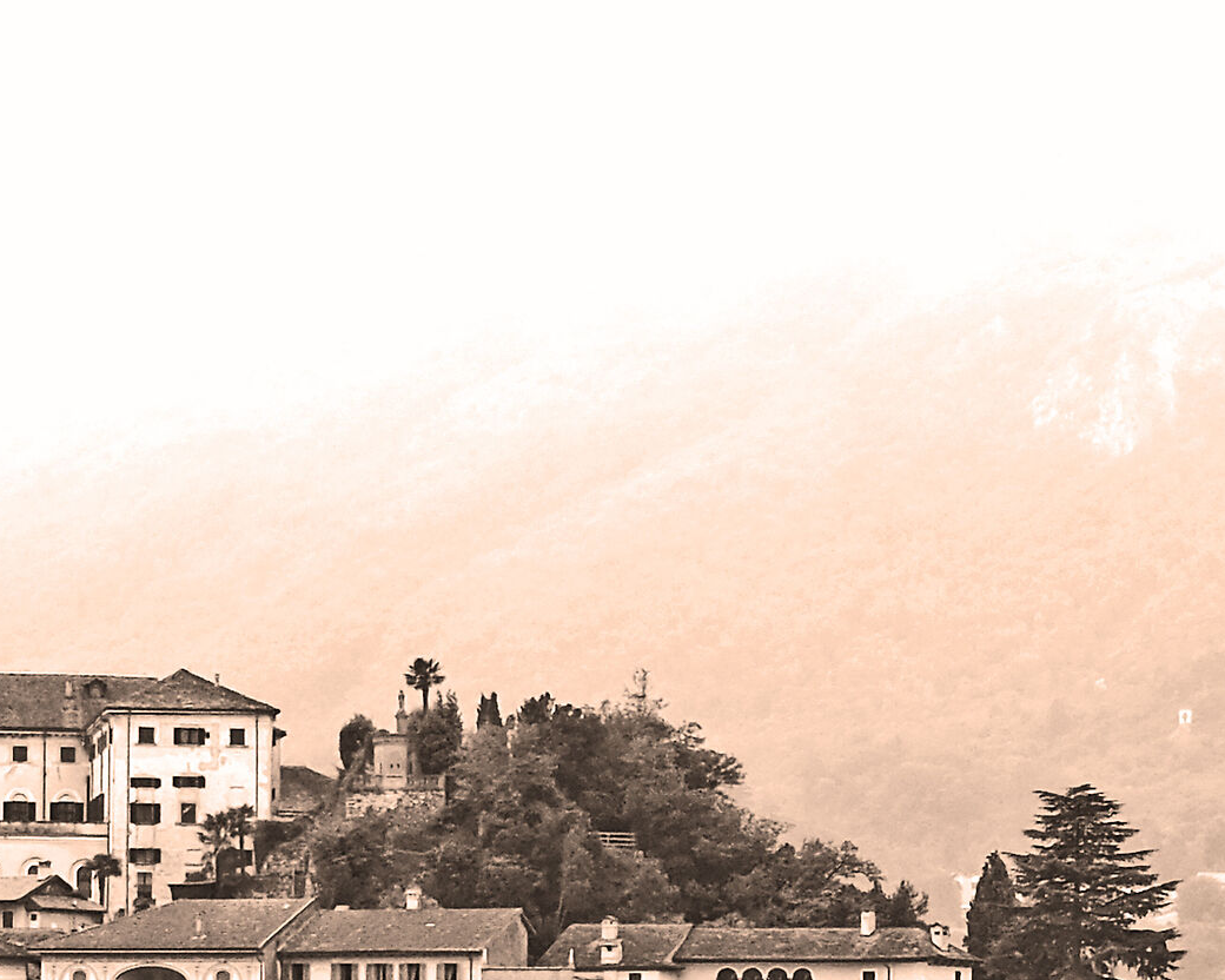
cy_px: 766
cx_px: 323
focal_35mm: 78
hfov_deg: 24.2
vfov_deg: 19.5
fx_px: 2828
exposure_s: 1/350
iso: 200
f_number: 5.6
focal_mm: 24
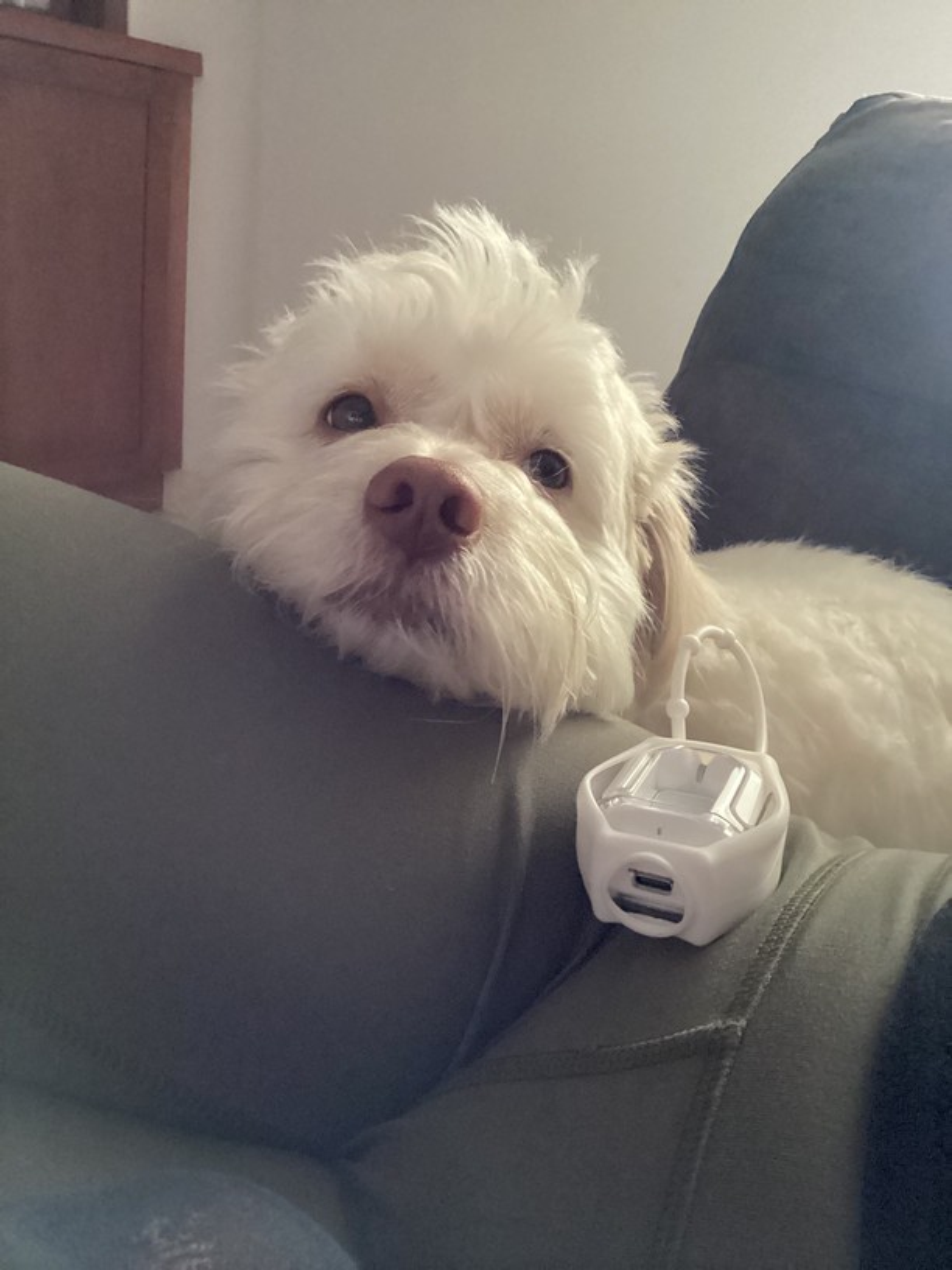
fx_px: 1137
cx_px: 476
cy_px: 635
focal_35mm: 31
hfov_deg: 45.4
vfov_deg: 58.4
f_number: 2.4
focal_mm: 3.3
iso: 640
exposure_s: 1/30
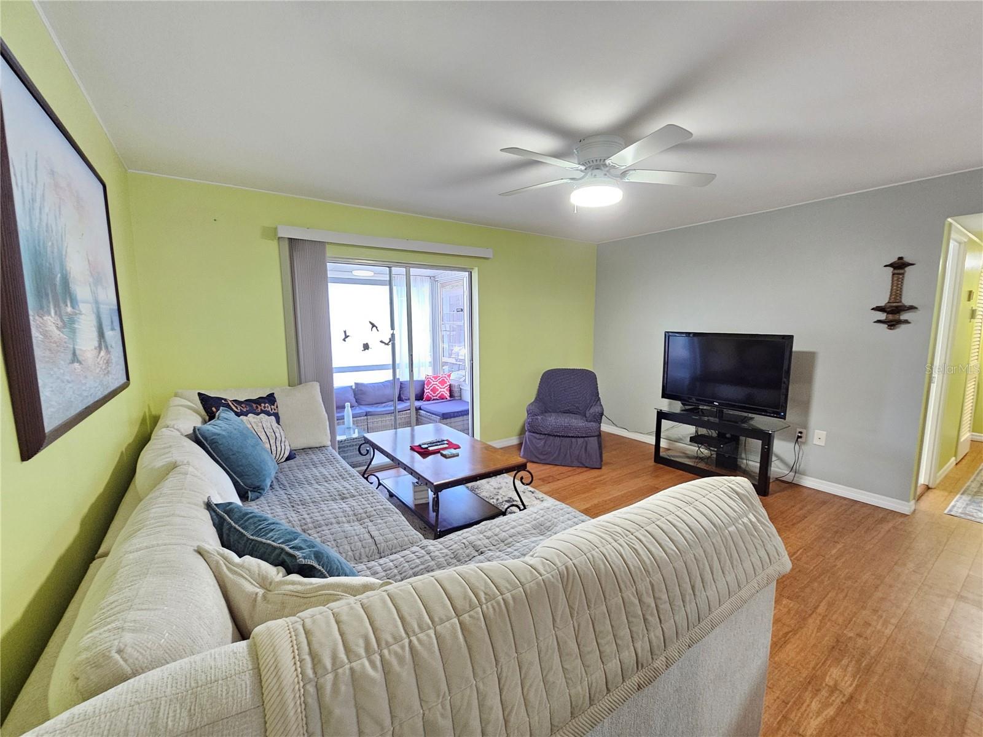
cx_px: 492
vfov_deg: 89.9
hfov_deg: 106.2
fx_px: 369
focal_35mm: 13
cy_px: 368
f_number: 2.2
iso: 400
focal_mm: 2.2
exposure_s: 1/30
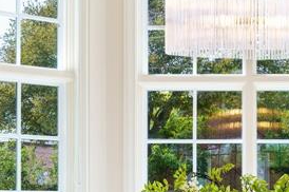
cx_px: 251
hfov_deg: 15.2
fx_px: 1071
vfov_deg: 10.1
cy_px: 203
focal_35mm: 134
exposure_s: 1/50
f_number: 6.3
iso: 800
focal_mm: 35.7
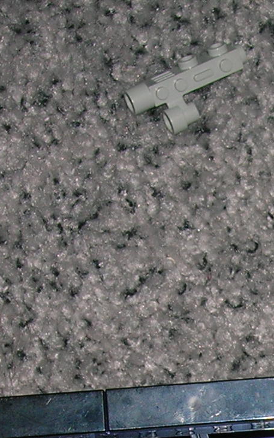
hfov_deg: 10.2
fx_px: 1505
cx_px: 365
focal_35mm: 126
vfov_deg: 16.1
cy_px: 479
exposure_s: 1/60.1
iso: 50
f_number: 5
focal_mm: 6.4
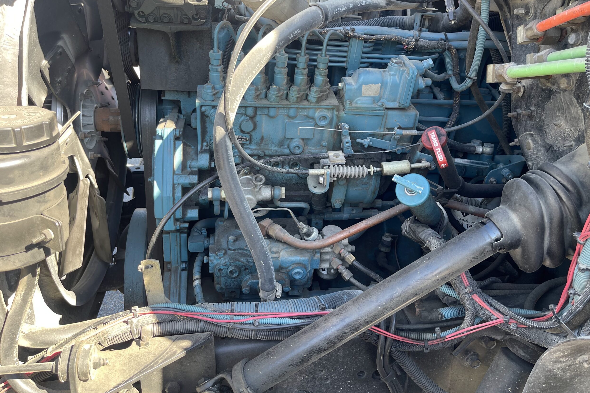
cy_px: 175
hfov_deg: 65.5
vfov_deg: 46.3
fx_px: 459
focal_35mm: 28
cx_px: 297
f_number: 1.6
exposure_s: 1/121
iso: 40
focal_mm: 5.1
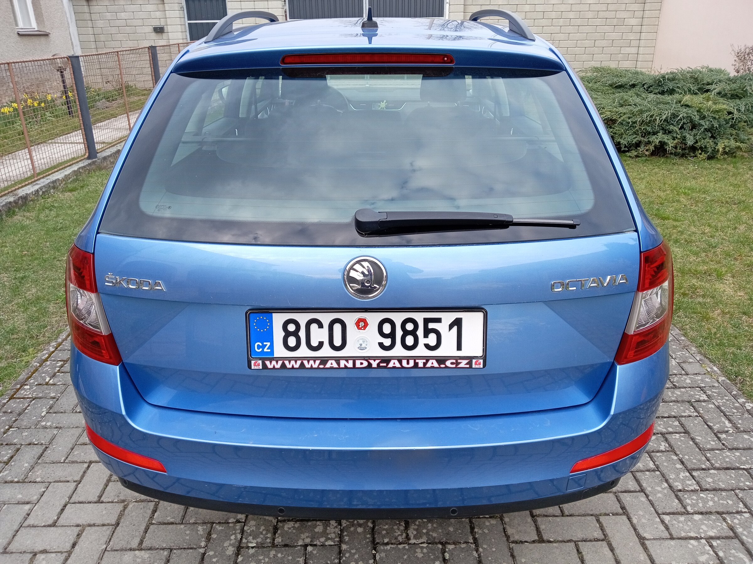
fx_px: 587
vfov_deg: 51.3
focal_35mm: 27
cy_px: 282
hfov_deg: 65.3
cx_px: 376
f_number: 1.8
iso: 151
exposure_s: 1/100
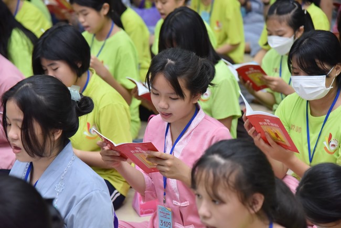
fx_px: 1042
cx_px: 170
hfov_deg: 18.6
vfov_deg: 12.5
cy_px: 114
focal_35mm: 110
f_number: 4.5
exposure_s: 1/125
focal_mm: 110
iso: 2500
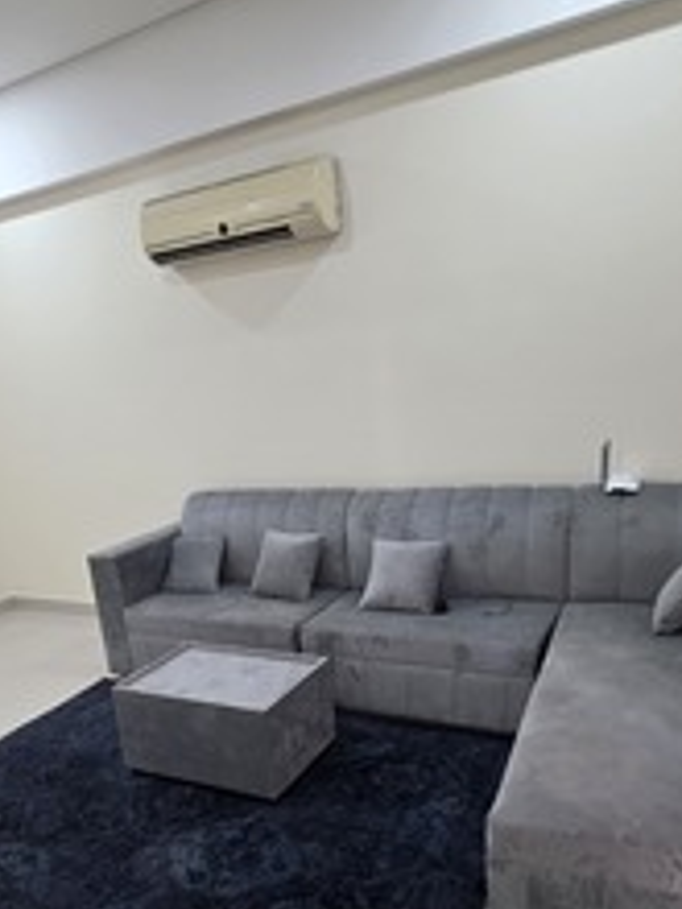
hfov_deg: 51.0
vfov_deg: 63.1
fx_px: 709
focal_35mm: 27
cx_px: 267
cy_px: 630
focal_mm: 2.2
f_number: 1.9
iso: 200
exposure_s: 1/100
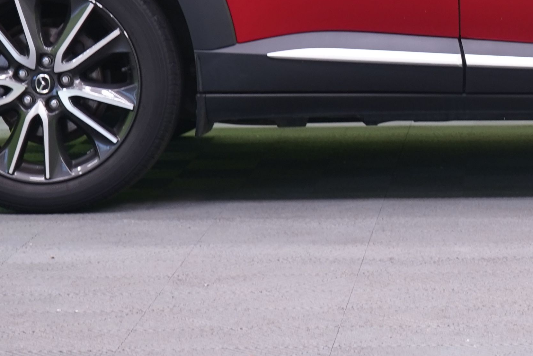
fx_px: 2517
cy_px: -84
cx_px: 582
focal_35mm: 170
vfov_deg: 8.0
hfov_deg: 11.9
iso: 400
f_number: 5
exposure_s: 1/20
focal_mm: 47
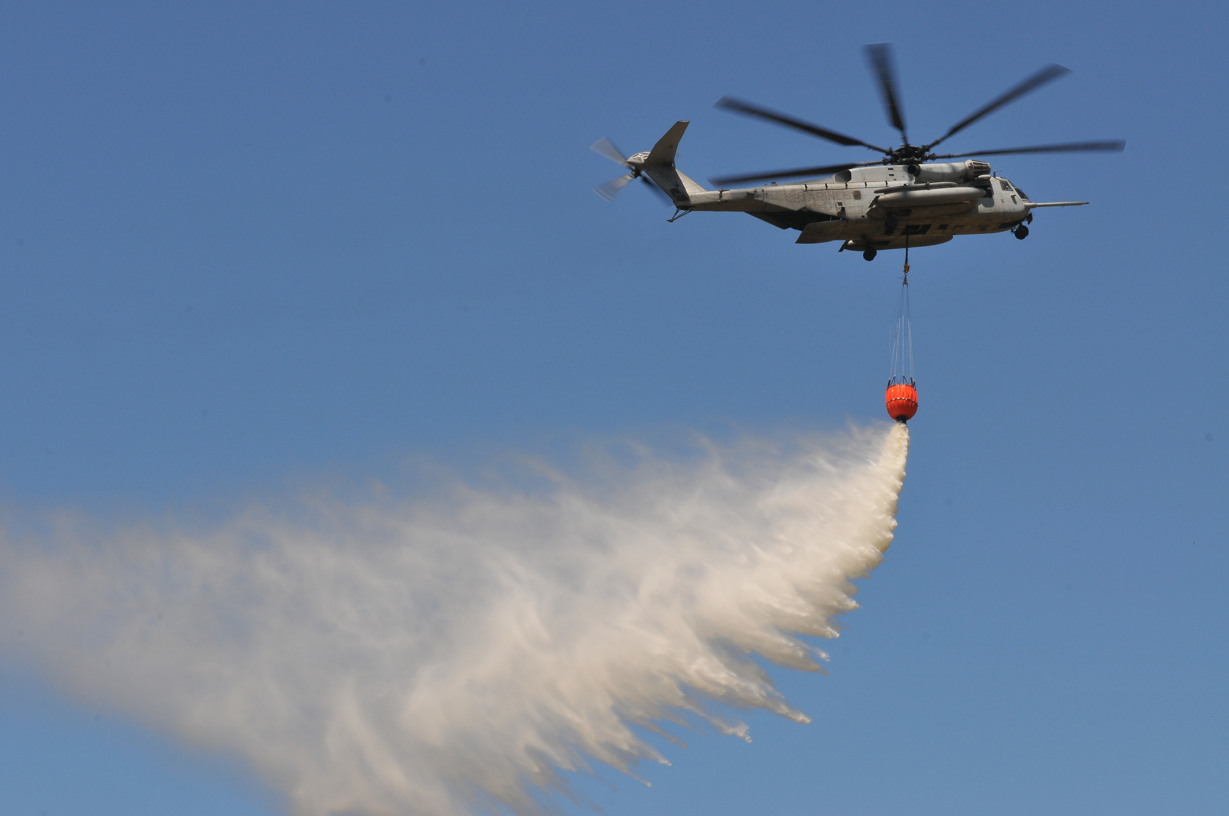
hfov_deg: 19.5
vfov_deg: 13.0
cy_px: 408
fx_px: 3580
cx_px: 614
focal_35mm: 105
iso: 250
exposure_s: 1/160
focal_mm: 70
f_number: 20
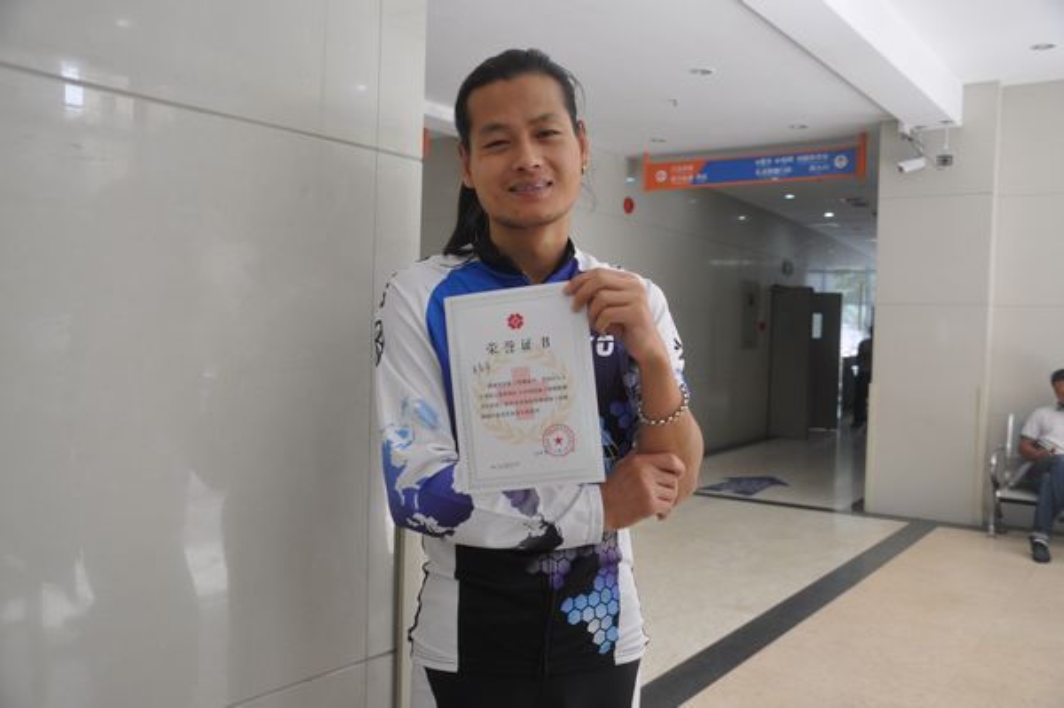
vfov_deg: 39.9
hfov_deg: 57.3
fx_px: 975
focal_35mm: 33
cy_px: 354
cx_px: 532
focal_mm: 22
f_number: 5
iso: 400
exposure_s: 1/100
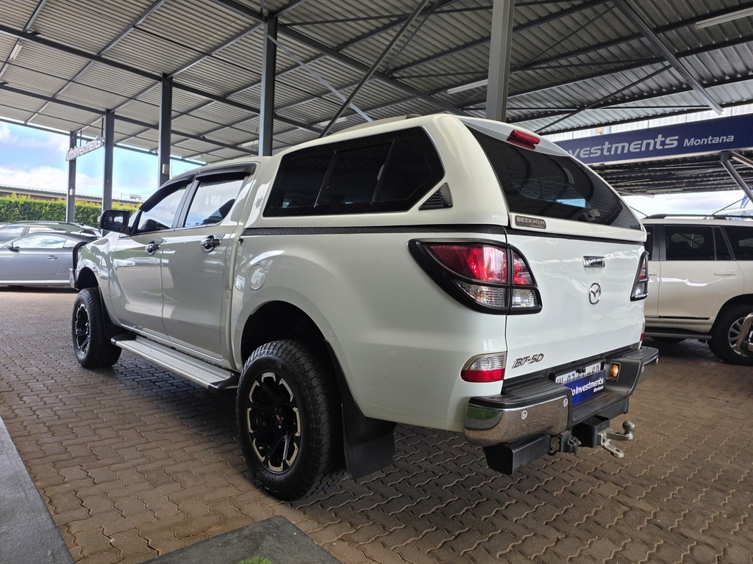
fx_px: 500
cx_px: 376
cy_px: 282
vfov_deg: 58.9
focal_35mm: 23
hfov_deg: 73.9
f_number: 1.7
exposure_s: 1/359
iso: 50
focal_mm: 6.25
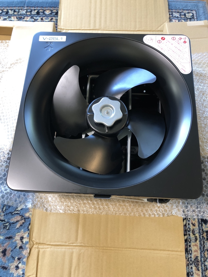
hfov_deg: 49.7
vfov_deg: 63.4
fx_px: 224
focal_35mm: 28
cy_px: 138
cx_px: 104
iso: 50
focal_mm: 3.99
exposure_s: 1/17
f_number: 1.8
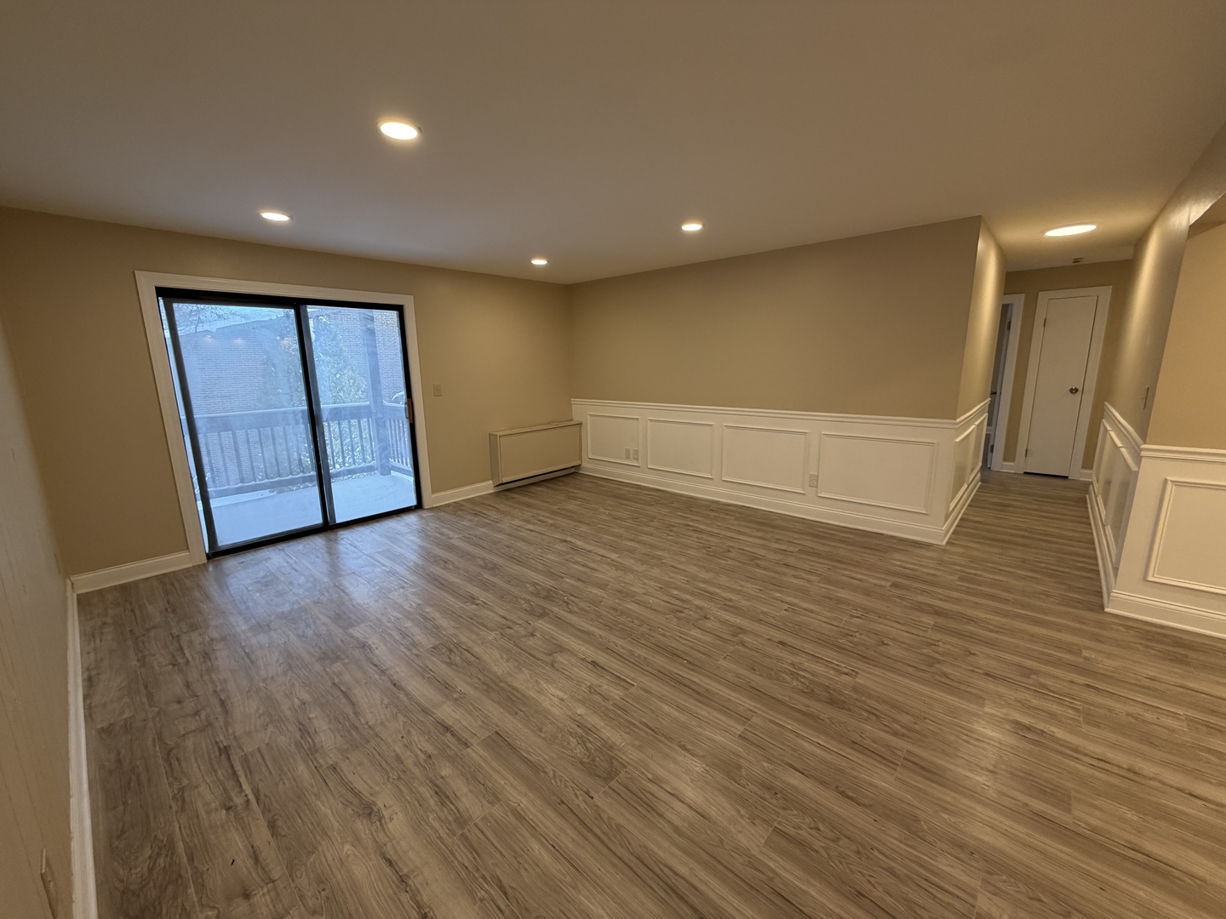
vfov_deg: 85.7
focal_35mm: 14
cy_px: 460
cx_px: 613
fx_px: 496
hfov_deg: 102.1
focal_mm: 2.22
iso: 160
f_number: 2.2
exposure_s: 1/120
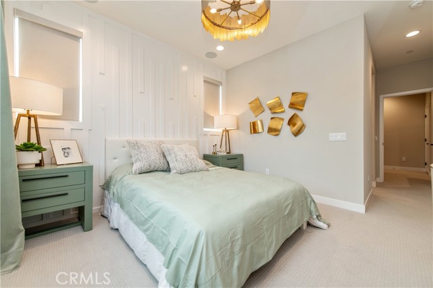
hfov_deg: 104.3
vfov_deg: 81.1
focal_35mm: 14
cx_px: 216
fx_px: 168
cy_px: 144
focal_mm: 14
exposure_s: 1/60
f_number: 4
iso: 200
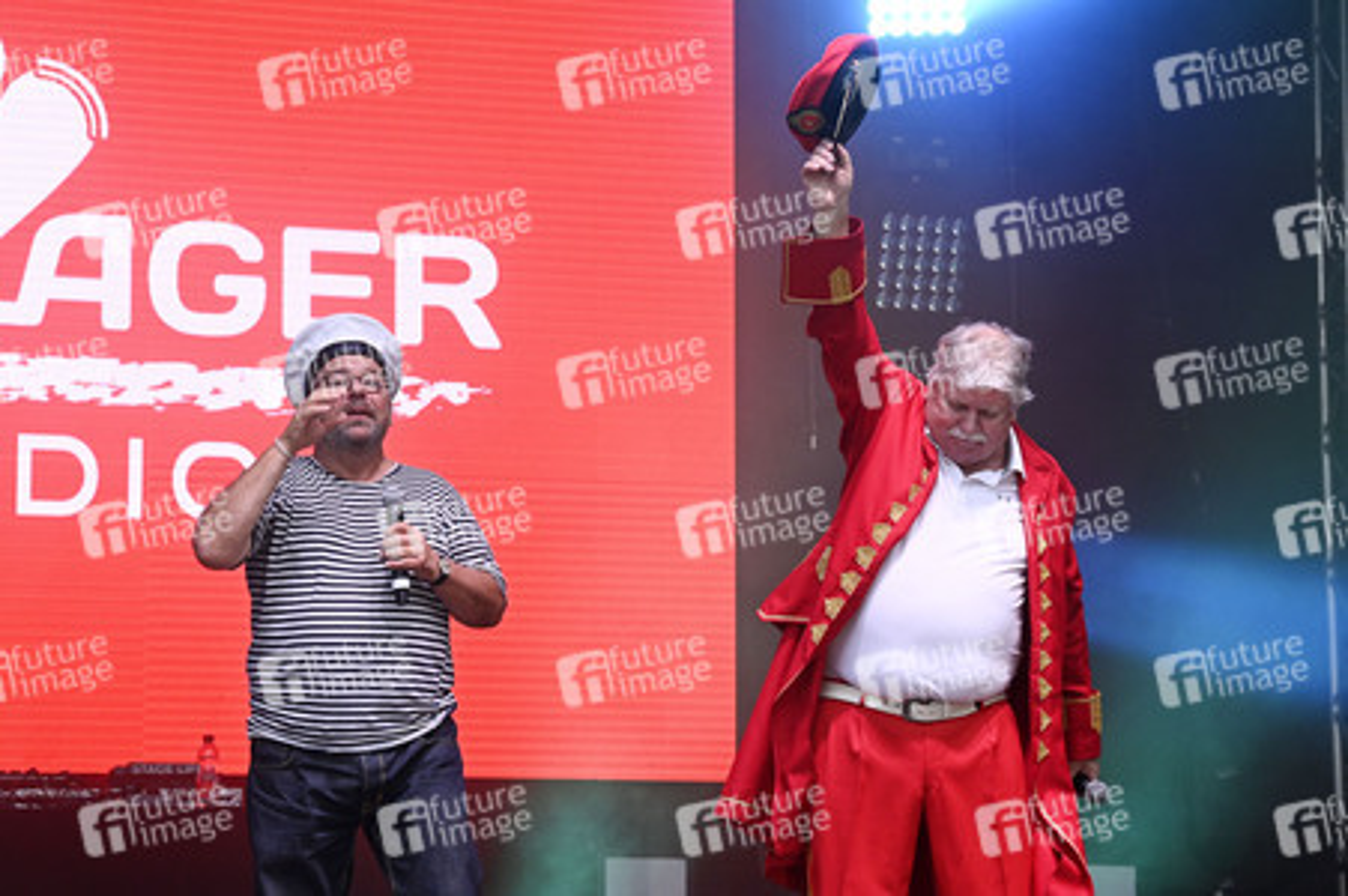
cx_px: 674
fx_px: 4340
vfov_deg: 11.8
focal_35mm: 116
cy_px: 448
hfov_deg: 17.7
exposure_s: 1/320
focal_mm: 116
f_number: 8
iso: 2000
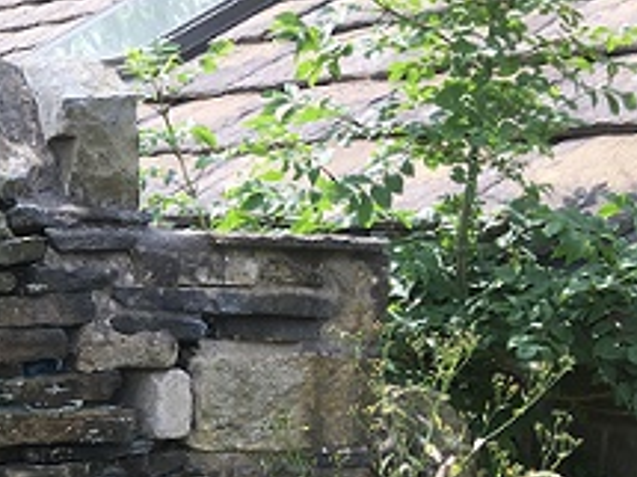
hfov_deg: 20.4
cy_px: 566
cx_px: -207
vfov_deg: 16.3
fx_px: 1600
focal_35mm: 87
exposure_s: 1/553
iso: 25
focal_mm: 4.15
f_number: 2.2
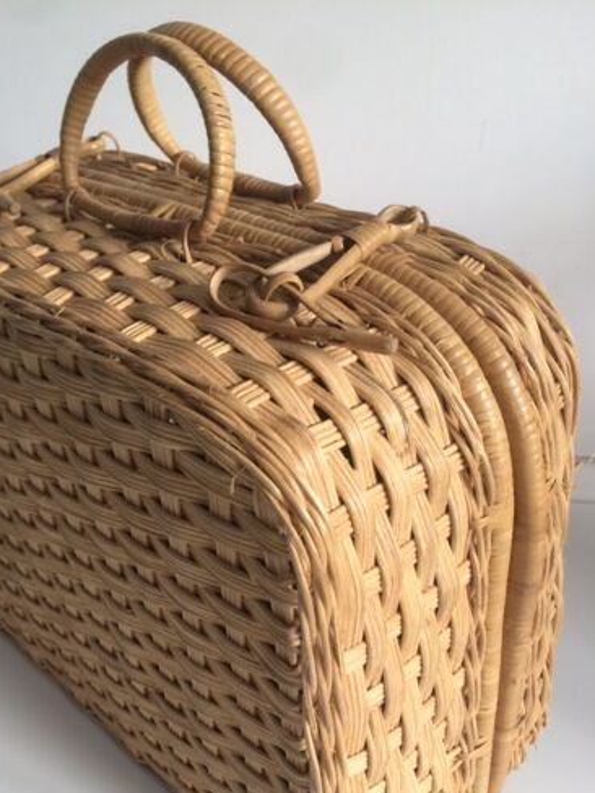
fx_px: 871
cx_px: 219
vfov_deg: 48.3
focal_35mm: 38
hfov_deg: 37.5
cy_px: 517
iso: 32
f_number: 2.2
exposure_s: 1/33
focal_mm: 4.15
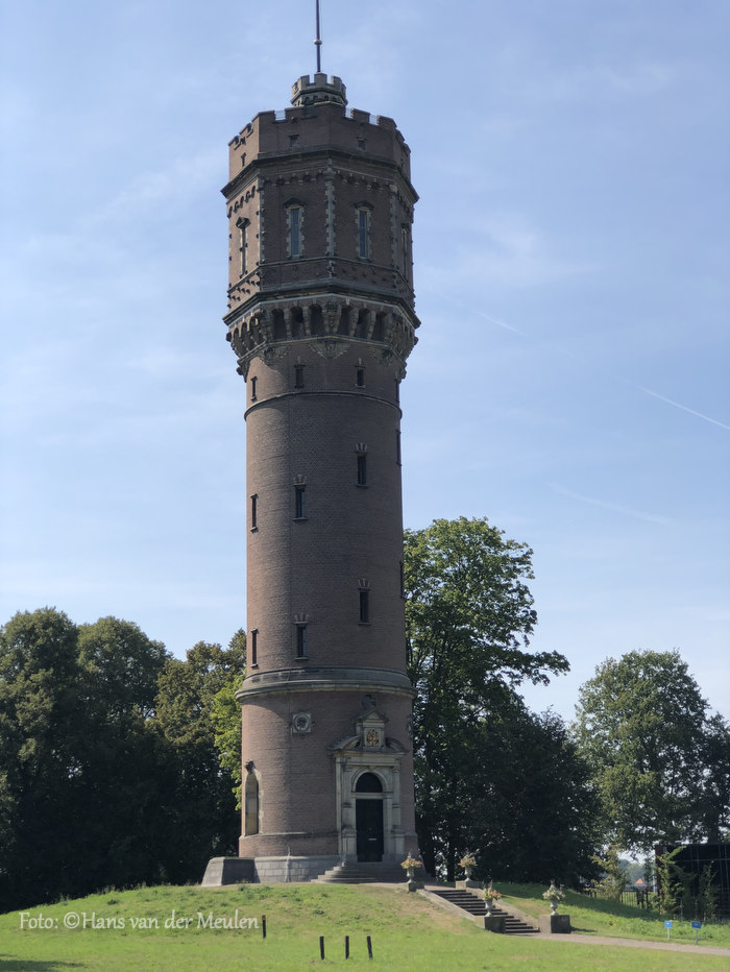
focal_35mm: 57
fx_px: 1601
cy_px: 486
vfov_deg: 33.8
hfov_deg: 25.7
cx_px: 365
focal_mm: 6.6
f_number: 2.8
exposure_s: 1/674
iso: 20
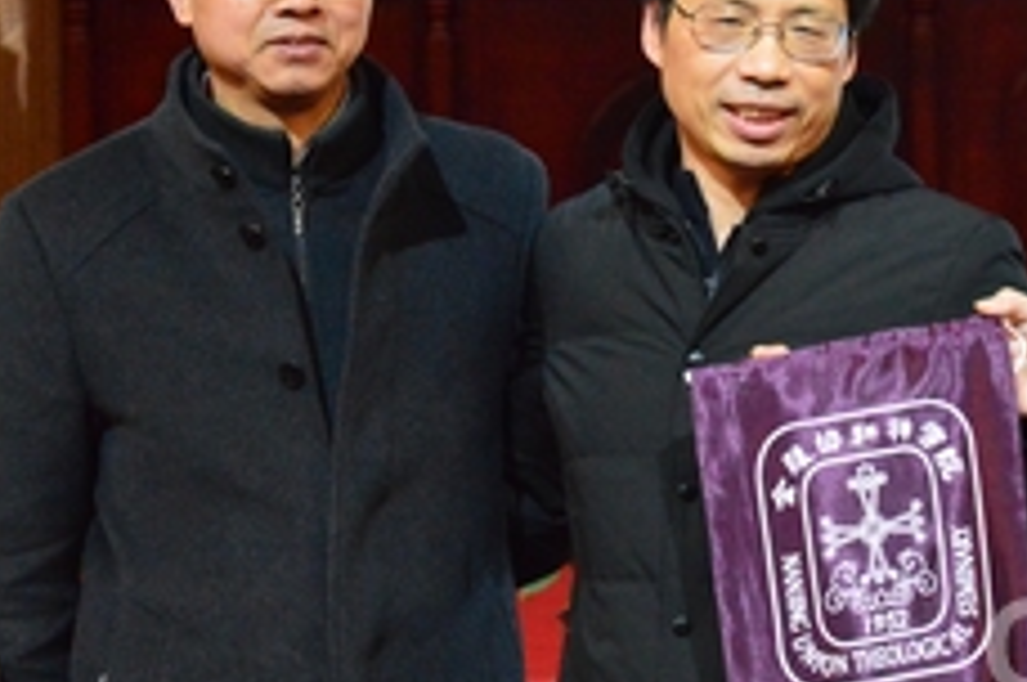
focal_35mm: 203
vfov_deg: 6.7
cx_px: 794
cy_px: 162
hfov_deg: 10.1
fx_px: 5783
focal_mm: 62
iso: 6400
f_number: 5.3
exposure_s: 1/60
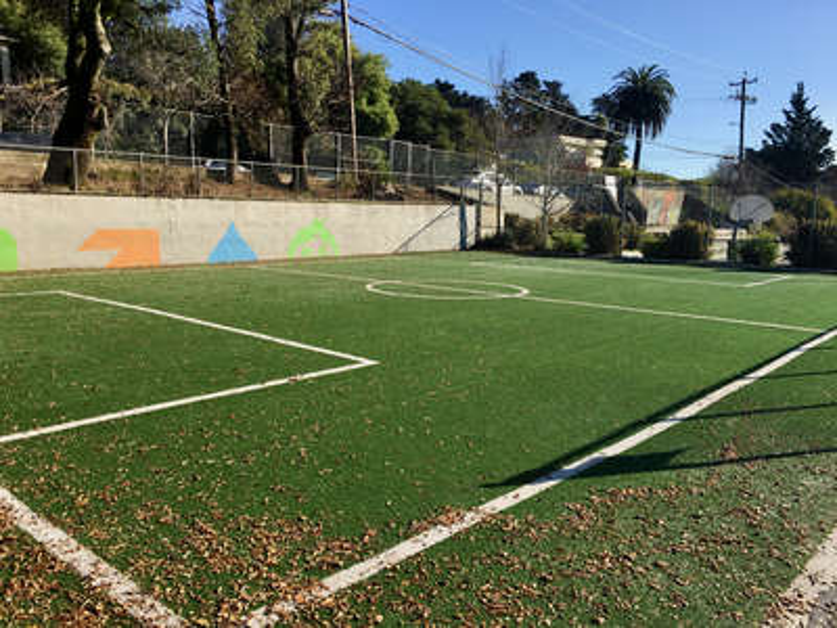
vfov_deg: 48.2
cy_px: 314
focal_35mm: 29
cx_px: 418
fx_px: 701
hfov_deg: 61.7
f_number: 2.2
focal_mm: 4.15
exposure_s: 1/1166
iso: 25
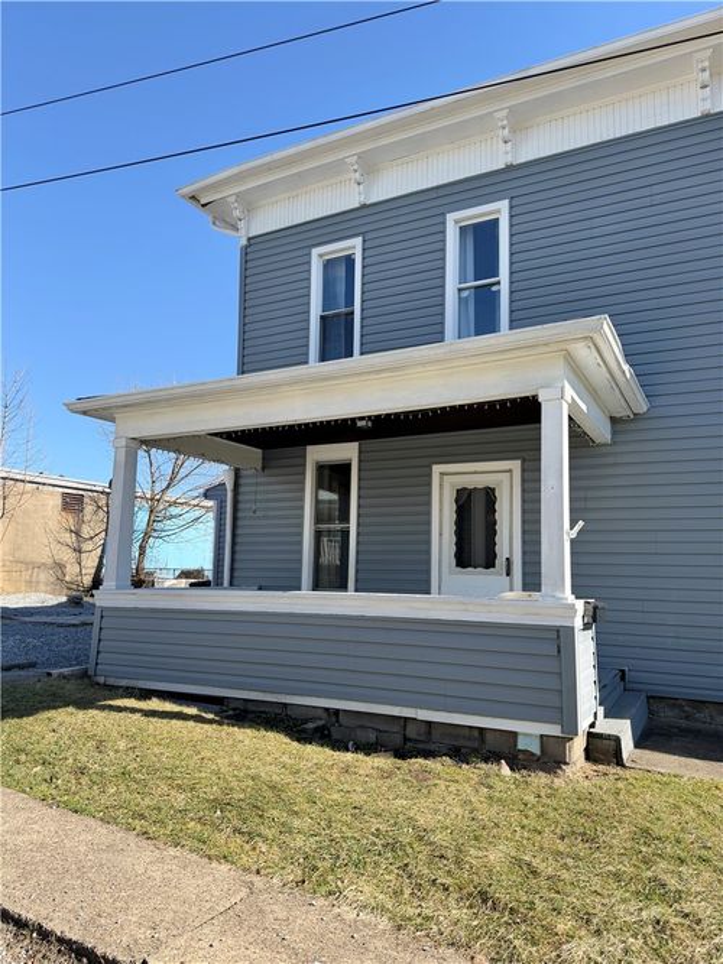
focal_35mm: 24
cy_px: 482
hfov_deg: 56.8
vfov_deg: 71.6
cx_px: 362
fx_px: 669
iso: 100
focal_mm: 6.76
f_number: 1.78
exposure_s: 1/2169
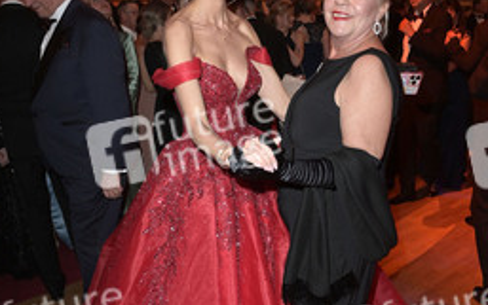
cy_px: 239
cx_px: 239
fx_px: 506
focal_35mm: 38
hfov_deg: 51.5
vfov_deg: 32.8
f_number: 5
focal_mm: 24
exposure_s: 1/125
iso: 4000
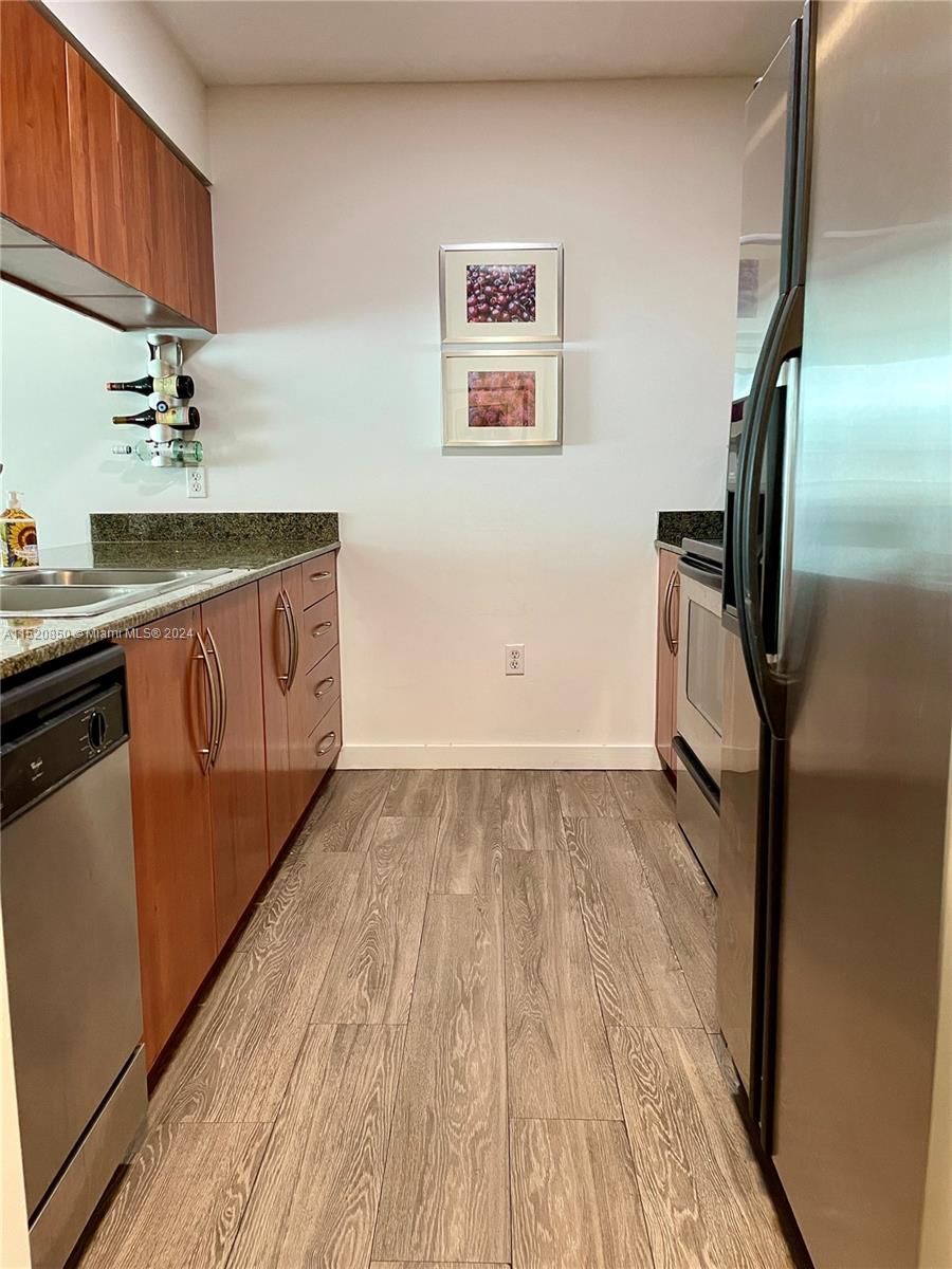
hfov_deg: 53.1
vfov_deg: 67.3
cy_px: 634
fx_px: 953
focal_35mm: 26
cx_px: 476
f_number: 1.6
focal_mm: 4.2
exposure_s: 1/60
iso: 400
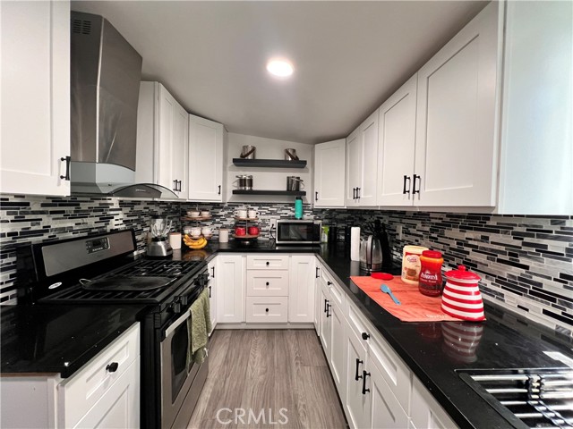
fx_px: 215
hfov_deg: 106.2
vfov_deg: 89.9
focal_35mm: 13
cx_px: 286
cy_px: 214
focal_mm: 1.57
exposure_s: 1/60
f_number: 1.8
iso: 250
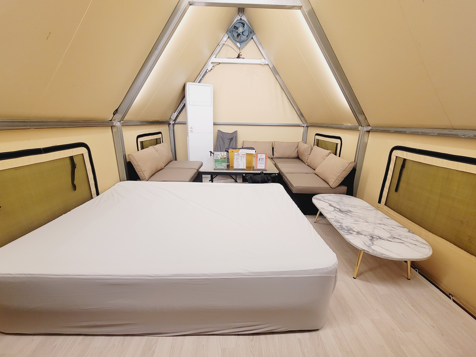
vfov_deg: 89.9
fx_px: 179
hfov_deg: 106.2
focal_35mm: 13
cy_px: 178
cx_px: 238
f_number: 2.2
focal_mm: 2.2
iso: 160
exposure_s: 1/60
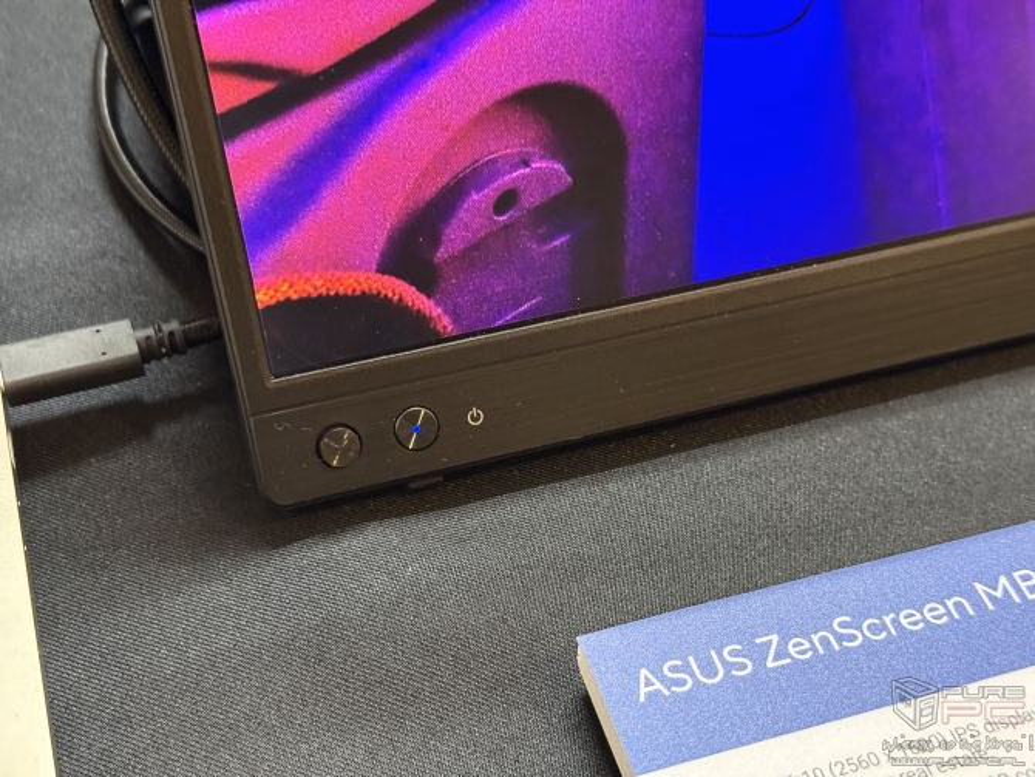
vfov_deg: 30.3
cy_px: 388
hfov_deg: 39.6
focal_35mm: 48
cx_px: 518
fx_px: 1436
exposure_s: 1/30
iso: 500
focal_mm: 6.76
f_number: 1.78
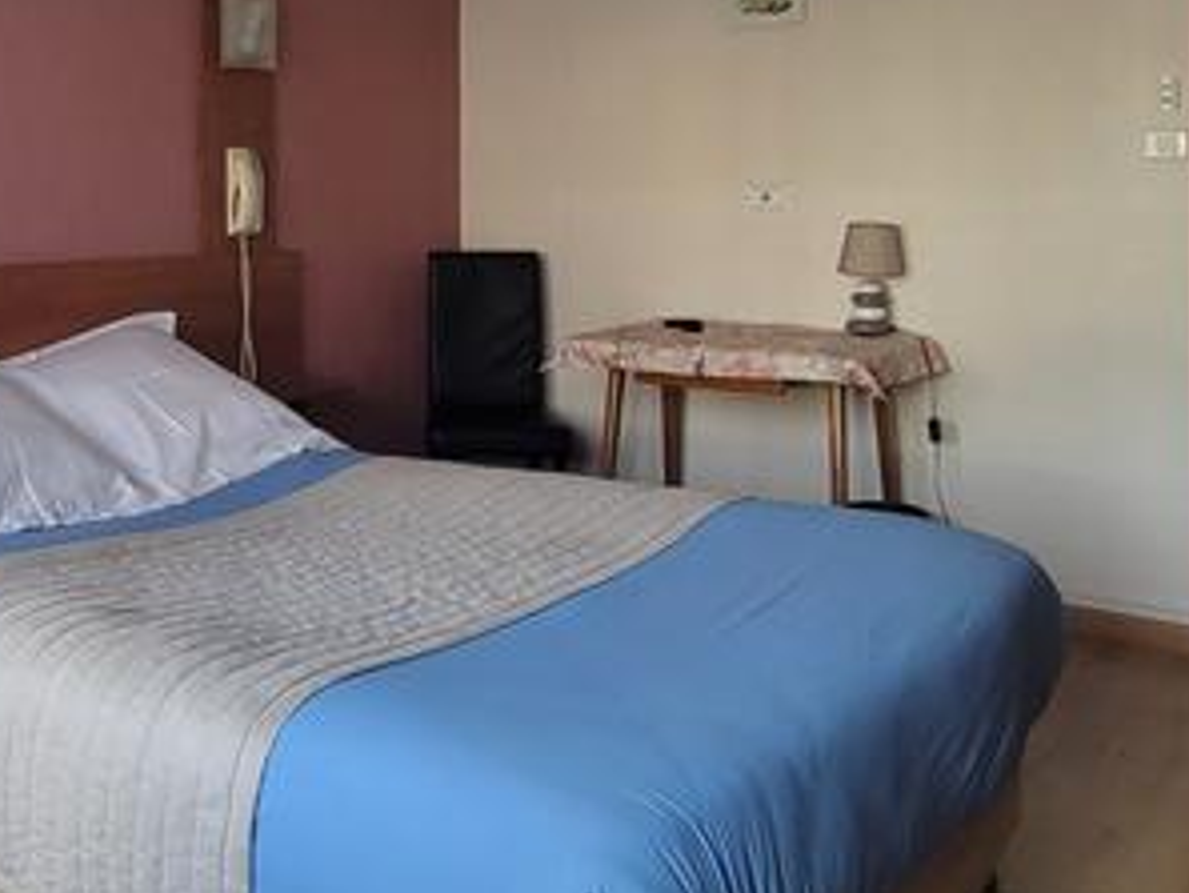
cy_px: 196
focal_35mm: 35
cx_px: 260
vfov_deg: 39.3
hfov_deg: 49.9
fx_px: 1203
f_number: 2.2
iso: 200
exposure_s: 1/60
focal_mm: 2.2
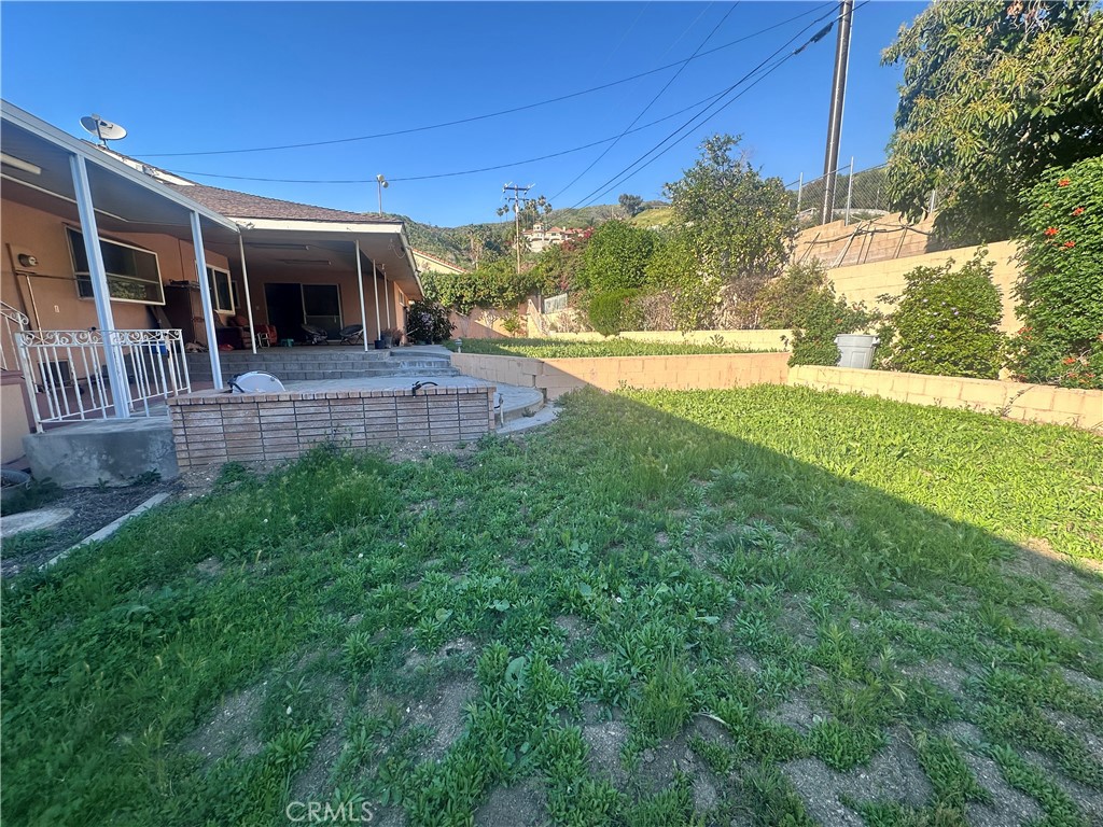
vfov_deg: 85.7
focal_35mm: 14
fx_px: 446
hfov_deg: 102.1
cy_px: 414
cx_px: 552
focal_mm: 2.22
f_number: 2.2
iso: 40
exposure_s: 1/473
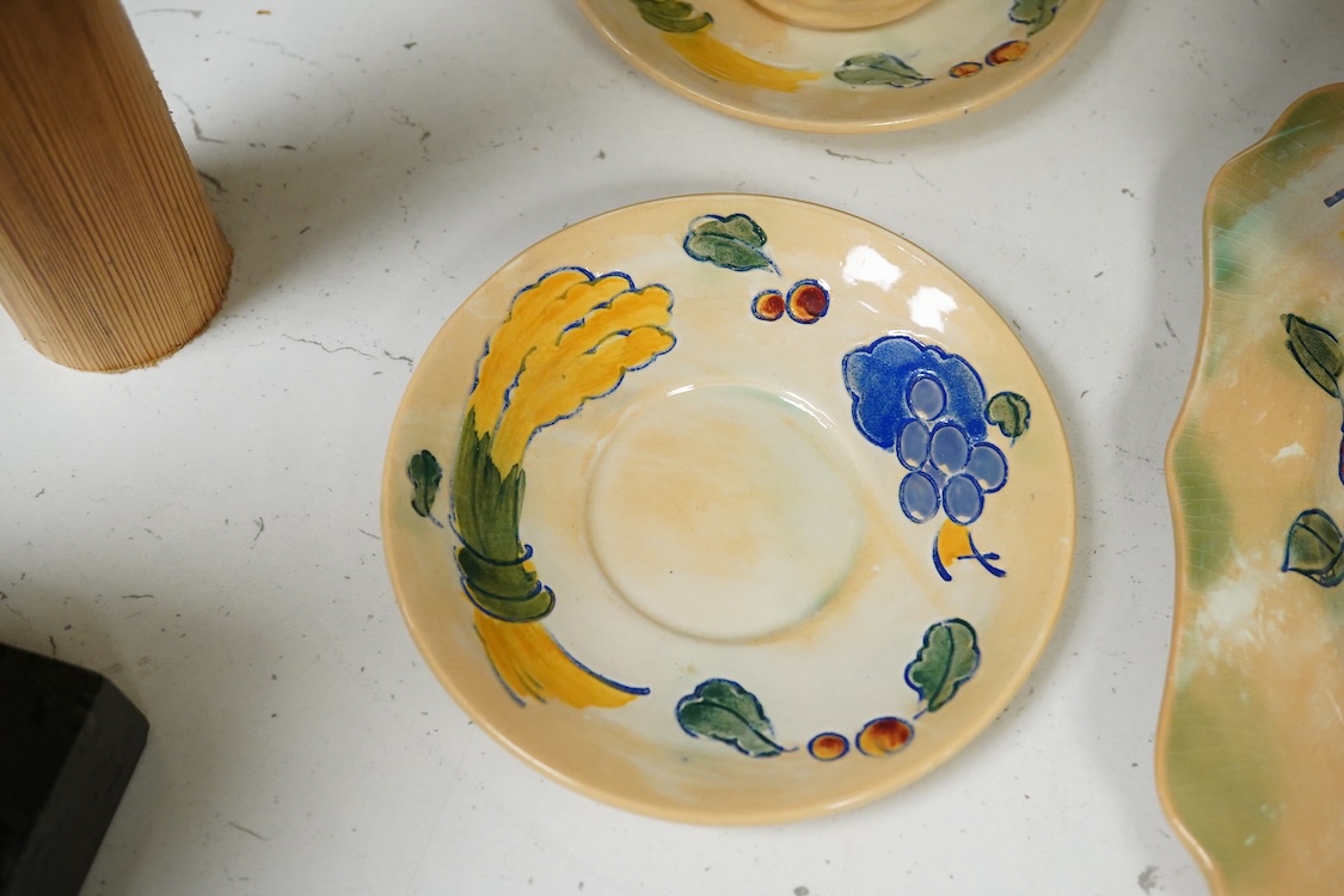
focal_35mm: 45
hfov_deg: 43.6
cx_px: 672
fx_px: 1680
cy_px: 448
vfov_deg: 29.9
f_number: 8
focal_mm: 30
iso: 2500
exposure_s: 1/160
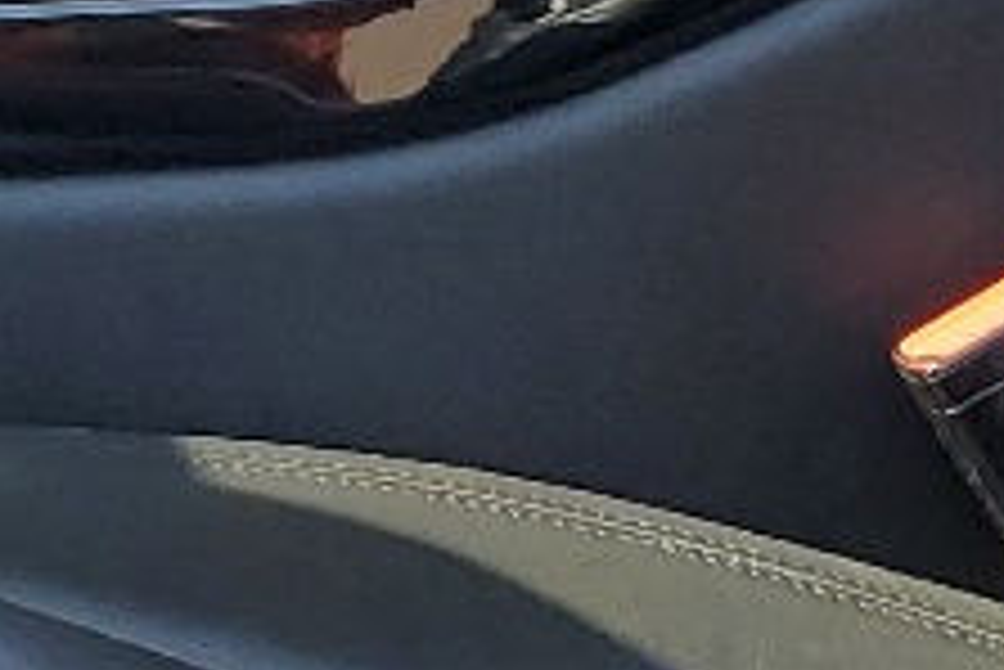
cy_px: 27
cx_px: -513
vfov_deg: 7.1
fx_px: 5414
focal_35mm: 194
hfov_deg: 10.2
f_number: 1.5
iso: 50
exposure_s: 1/588
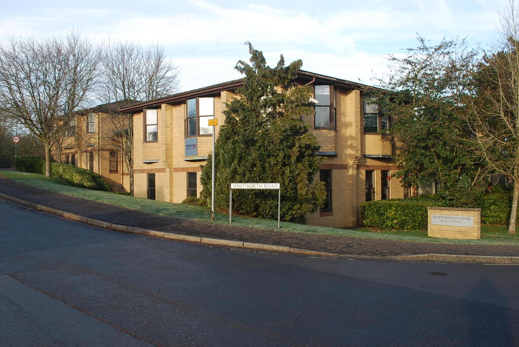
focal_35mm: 33
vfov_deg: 40.1
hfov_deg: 57.2
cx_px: 260
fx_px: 476
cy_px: 174
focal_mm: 22
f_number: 5.6
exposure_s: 1/125
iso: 125
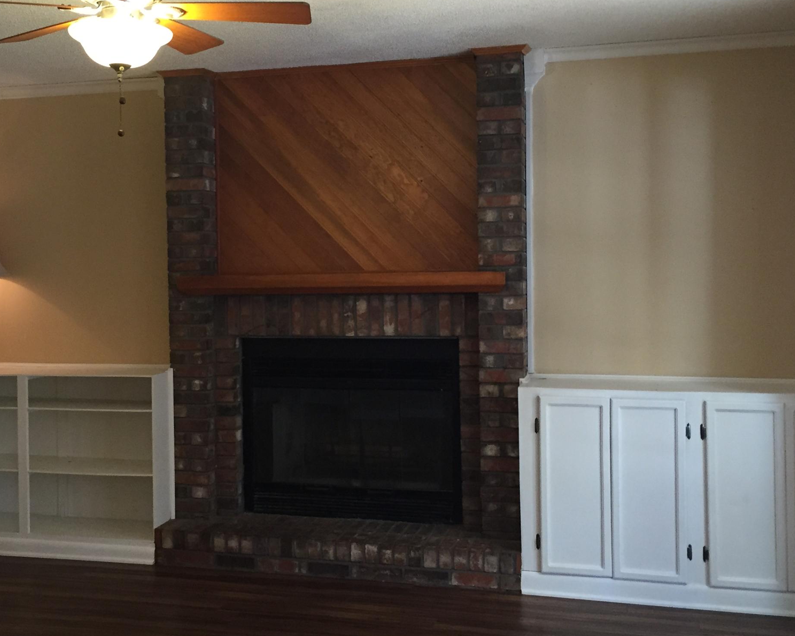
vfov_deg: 32.7
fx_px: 1082
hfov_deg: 40.0
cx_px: 281
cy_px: 293
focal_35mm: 46
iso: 160
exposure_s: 1/30
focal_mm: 4.15
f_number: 2.2
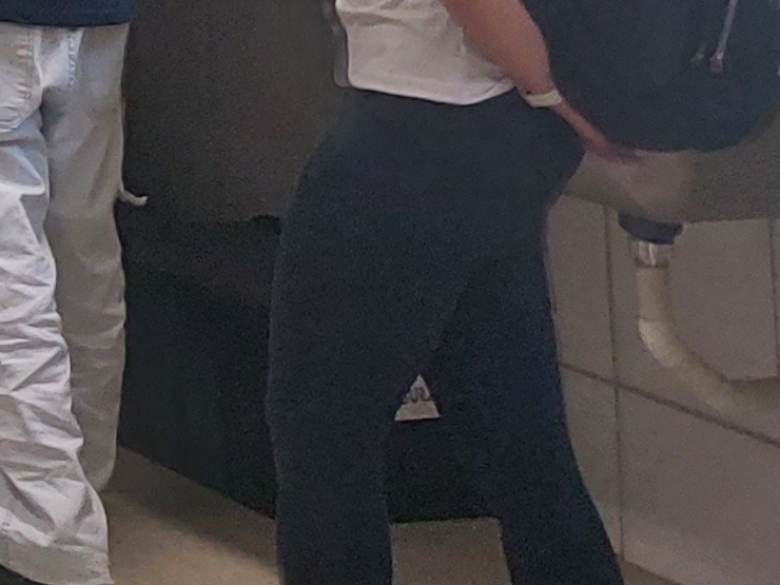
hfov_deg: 10.6
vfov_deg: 9.0
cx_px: -1292
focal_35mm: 150
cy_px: -760
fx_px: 3380
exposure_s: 1/60
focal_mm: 5.23
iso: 100
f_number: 1.8
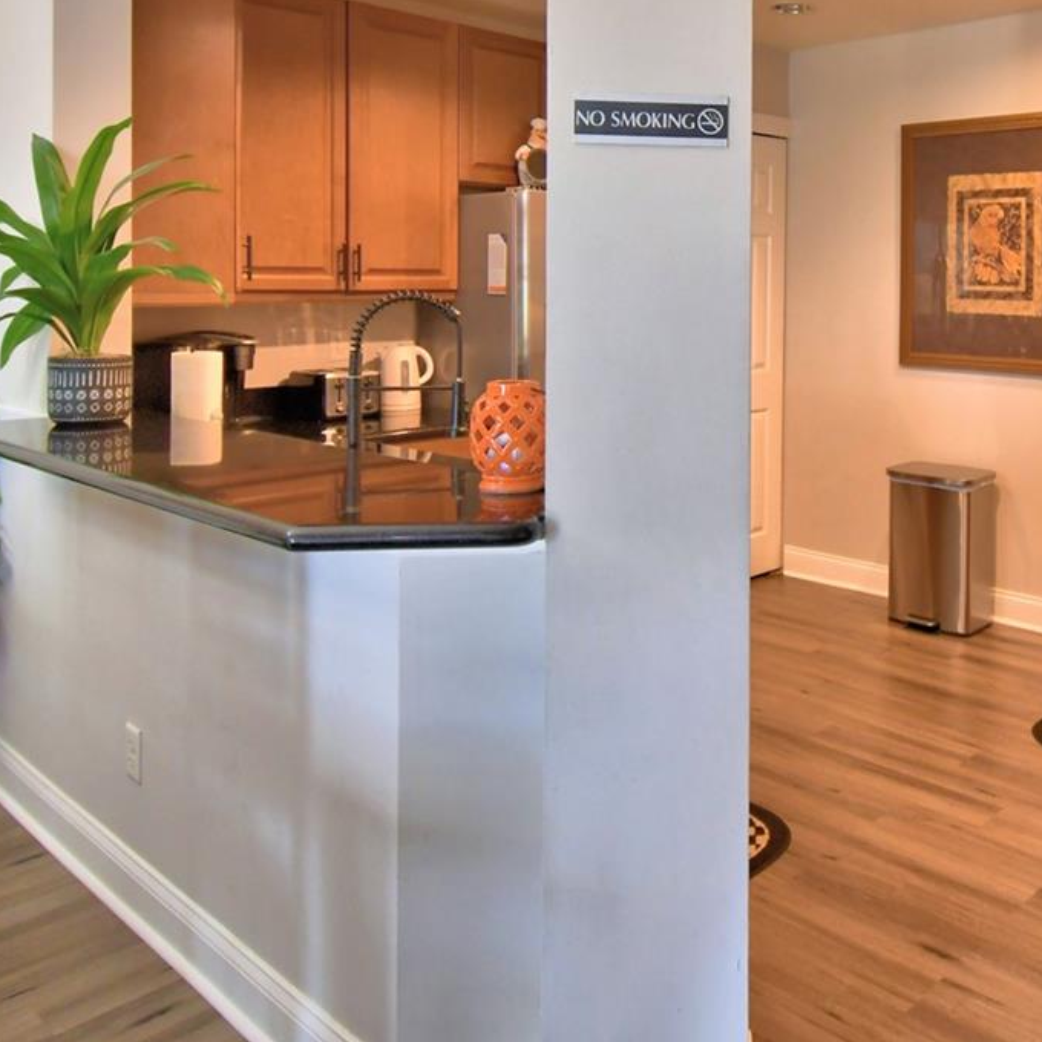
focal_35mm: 30
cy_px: 293
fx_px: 1022
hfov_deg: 51.4
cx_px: 800
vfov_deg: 52.2
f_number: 4.5
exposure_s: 1/30
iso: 560
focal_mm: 10
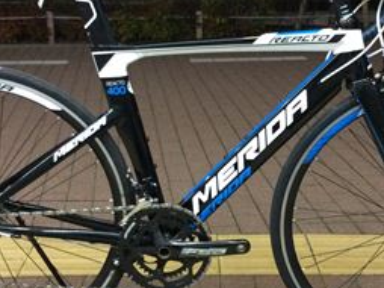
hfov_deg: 30.7
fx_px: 698
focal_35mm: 63
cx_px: 207
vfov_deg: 23.2
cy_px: 156
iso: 250
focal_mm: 3.3
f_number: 2.4
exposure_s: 1/24
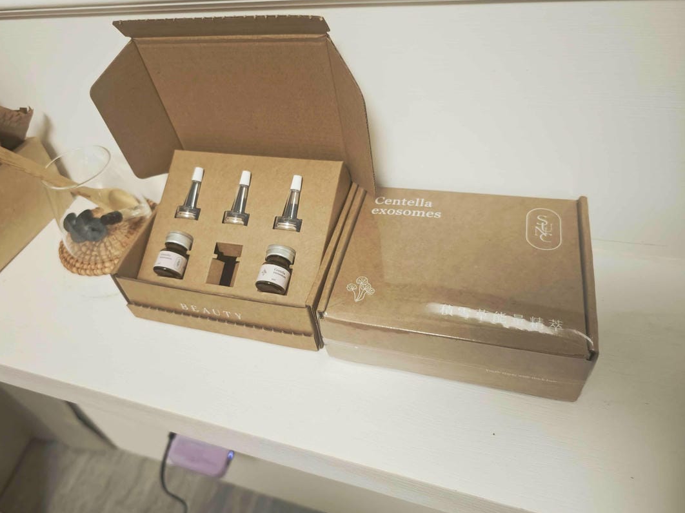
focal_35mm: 26
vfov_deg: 53.0
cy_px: 231
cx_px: 299
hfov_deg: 67.1
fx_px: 514
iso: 2000
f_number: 1.63
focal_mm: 8.72
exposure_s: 1/360
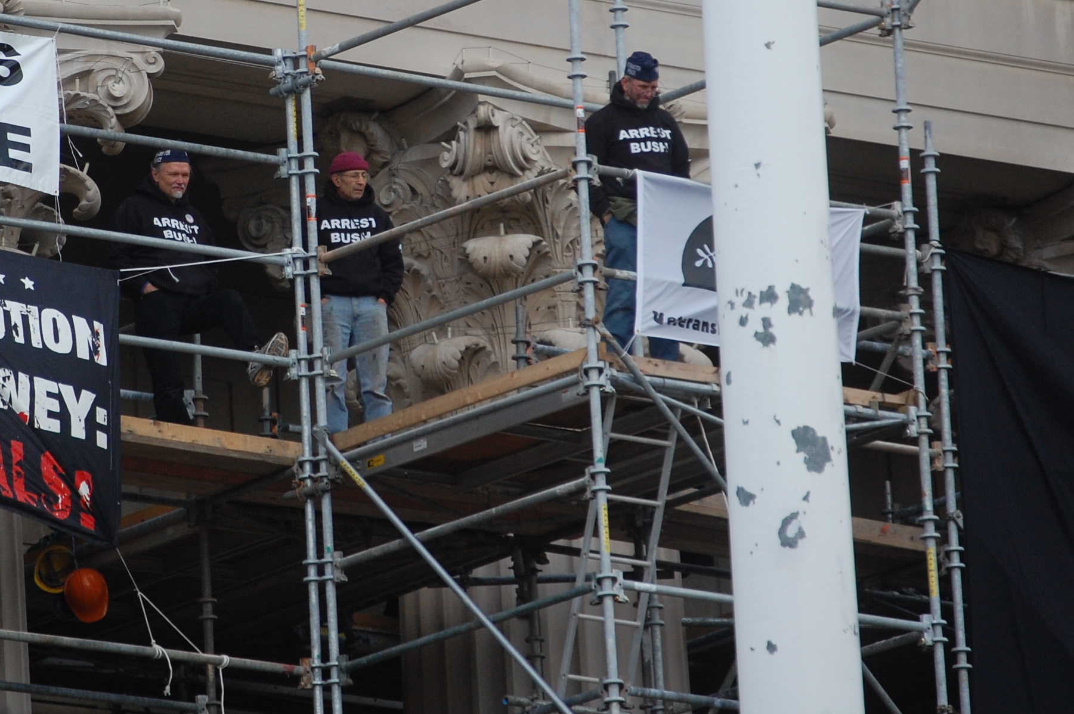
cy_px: 195
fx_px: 14935
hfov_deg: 4.1
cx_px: 386
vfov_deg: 2.7
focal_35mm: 501
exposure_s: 1/500
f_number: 5.6
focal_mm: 200
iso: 500
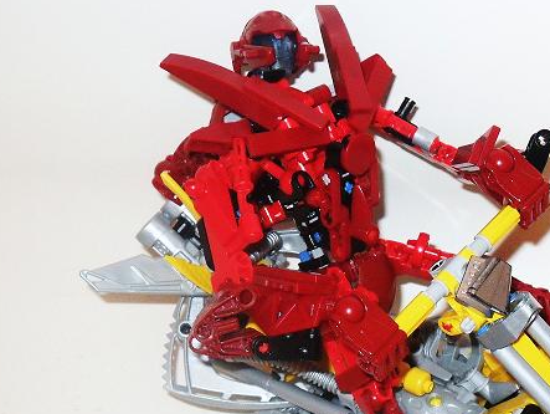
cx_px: 389
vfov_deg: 20.1
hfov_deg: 26.8
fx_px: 1145
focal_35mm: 72
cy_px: 359
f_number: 2.8
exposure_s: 1/45
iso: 200
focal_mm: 6.2
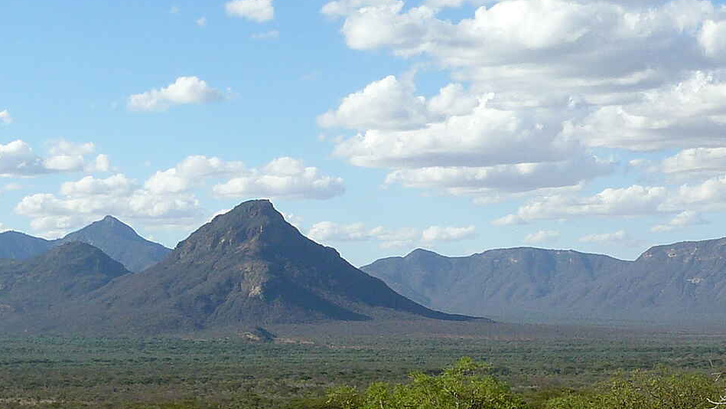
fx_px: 1733
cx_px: 487
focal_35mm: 90
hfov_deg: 23.6
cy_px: 387
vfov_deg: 13.3
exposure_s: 1/400
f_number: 5.6
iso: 100
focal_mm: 6
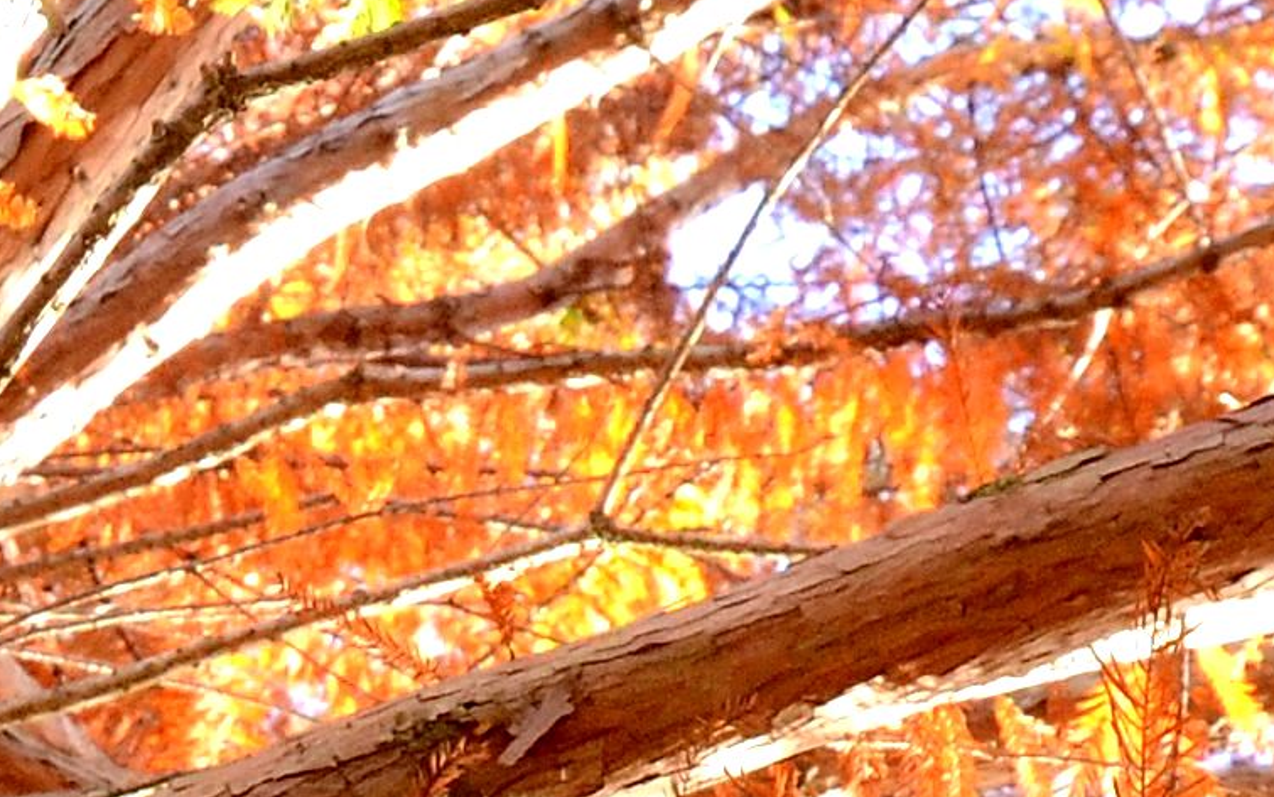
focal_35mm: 168
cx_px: -282
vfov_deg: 7.6
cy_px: 1432
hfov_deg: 12.2
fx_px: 5833
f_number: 10
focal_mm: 18
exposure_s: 1/60
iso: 800
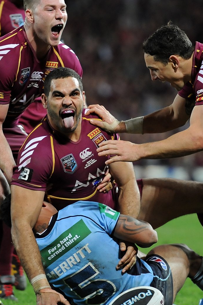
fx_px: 1982
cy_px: 160
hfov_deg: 5.9
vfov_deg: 8.8
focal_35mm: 234
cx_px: 89
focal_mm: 200
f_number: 2.8
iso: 2000
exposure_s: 1/800
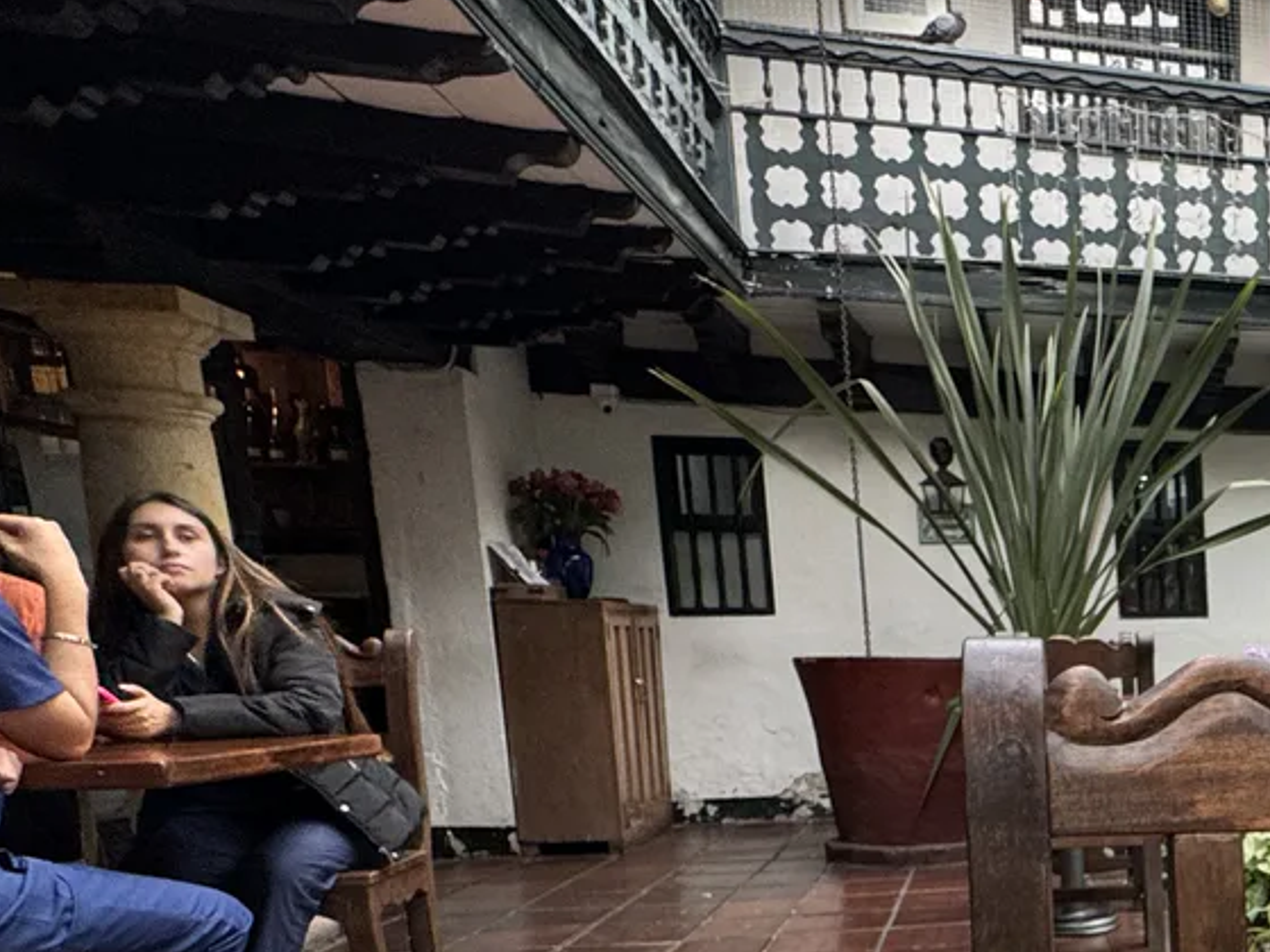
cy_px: 870
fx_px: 1468
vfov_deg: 33.9
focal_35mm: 40
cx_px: 1515
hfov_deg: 36.4
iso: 125
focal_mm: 2.22
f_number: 2.2
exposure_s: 1/99
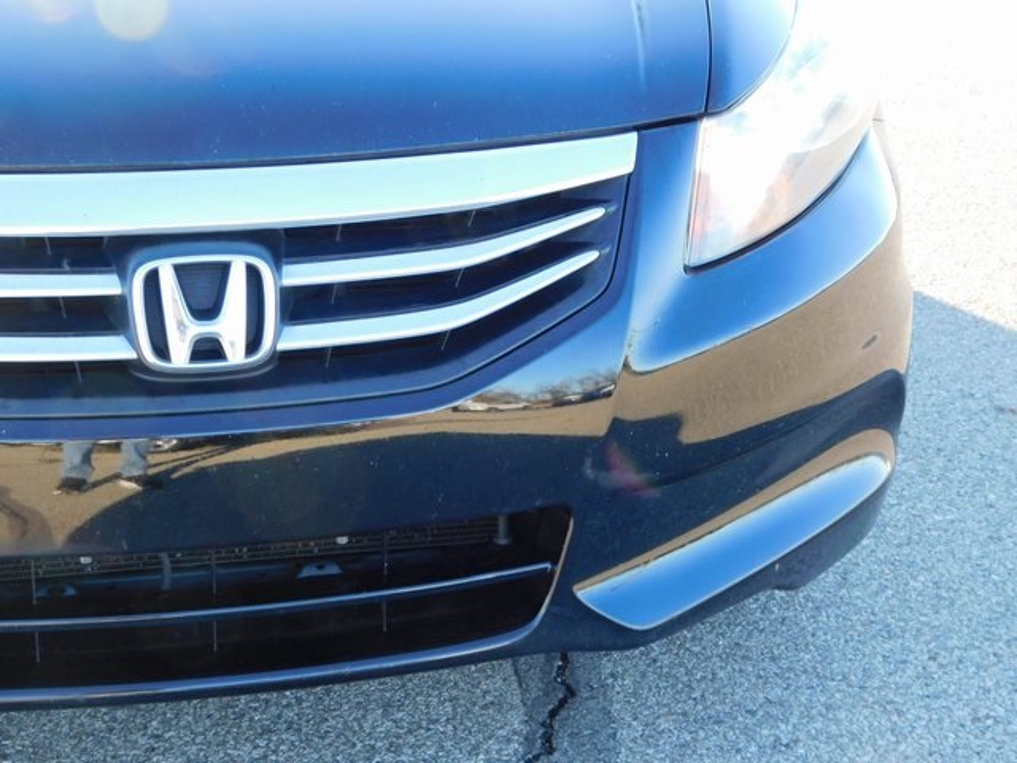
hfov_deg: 27.4
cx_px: 508
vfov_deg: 20.7
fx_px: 2086
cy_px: 382
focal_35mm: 71
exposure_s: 1/50
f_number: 4.3
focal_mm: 12.6
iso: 125
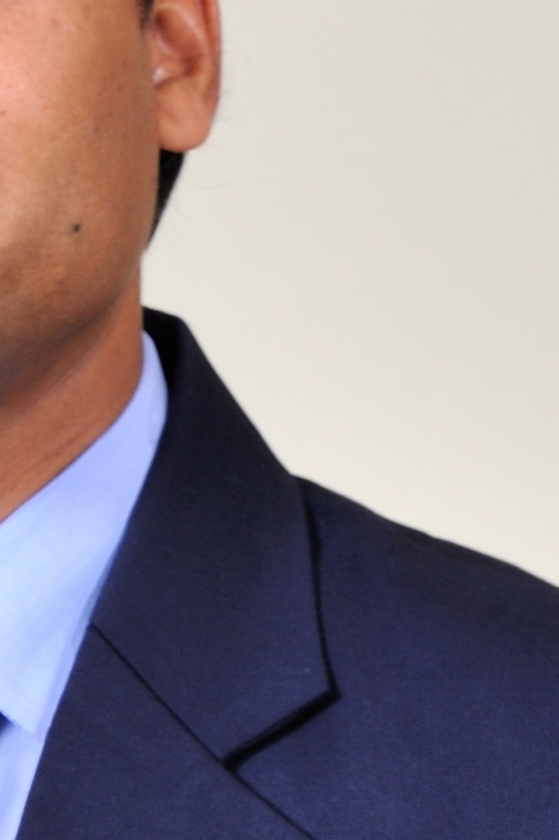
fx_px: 8282
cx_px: -47
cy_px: 986
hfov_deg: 3.9
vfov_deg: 5.8
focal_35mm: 355
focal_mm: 70
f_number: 11
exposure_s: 1/60
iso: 200
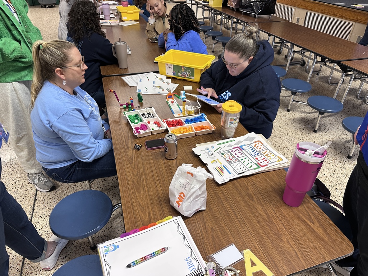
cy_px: 138
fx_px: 255
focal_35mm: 24
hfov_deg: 71.6
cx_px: 184
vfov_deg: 56.8
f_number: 1.78
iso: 160
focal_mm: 6.86
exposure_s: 1/61
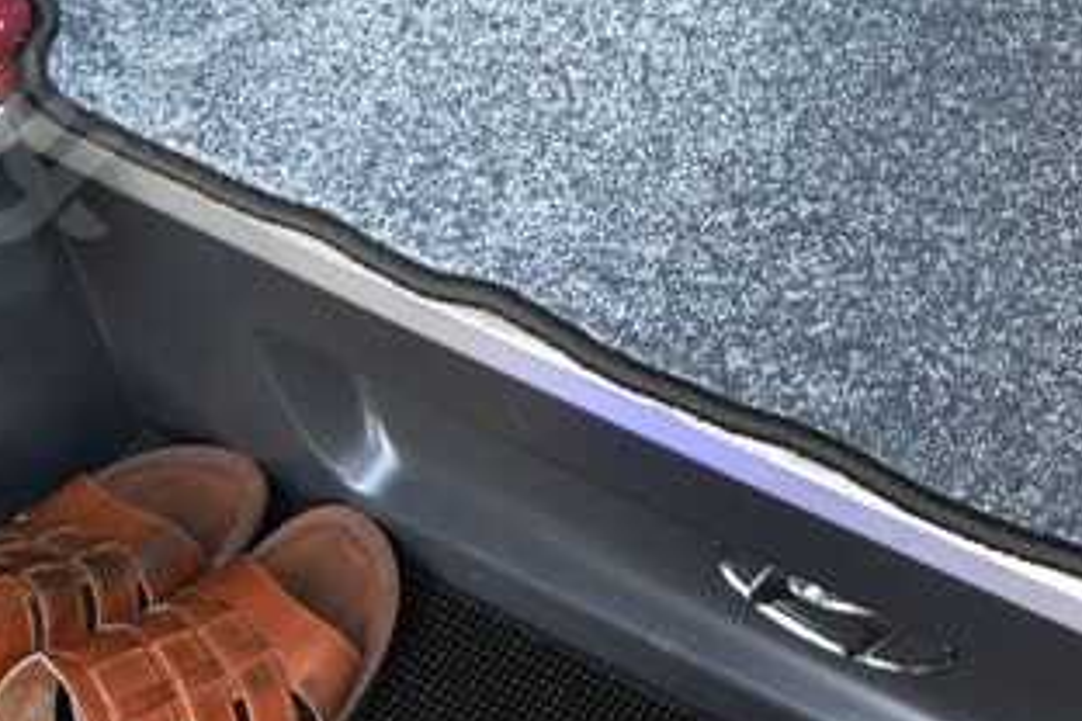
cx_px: 1085
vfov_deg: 19.1
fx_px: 2074
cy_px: -40
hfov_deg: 27.5
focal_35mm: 69
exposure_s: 1/45
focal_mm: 18
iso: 800
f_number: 3.5
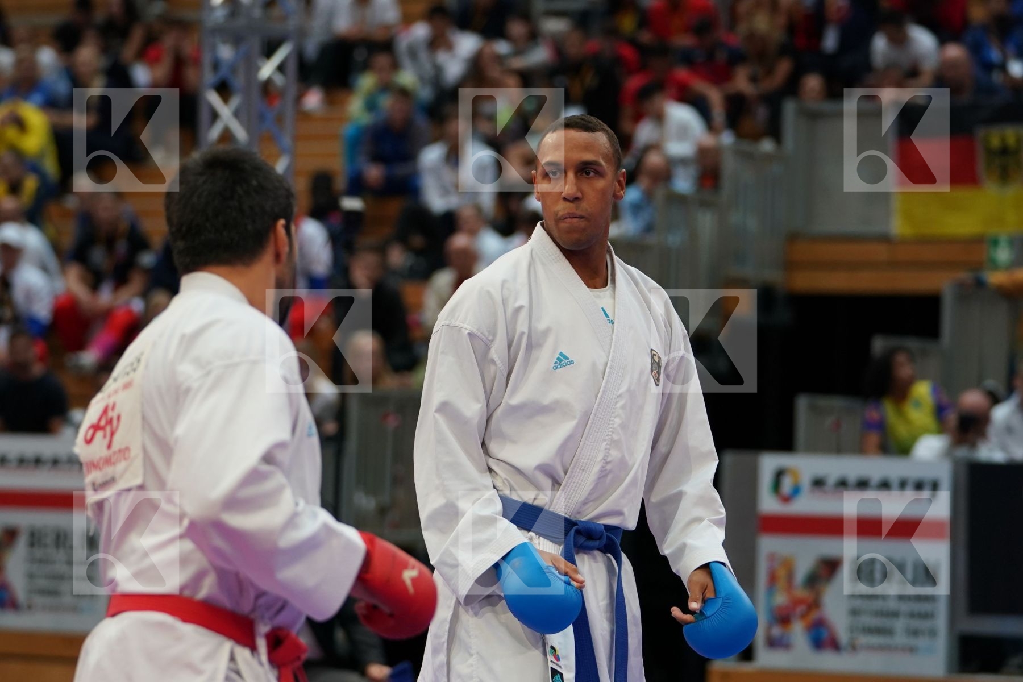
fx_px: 4632
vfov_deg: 8.4
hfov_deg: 12.6
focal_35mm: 163
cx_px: 512
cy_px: 341
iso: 1250
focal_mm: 109
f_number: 2.8
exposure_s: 1/1000
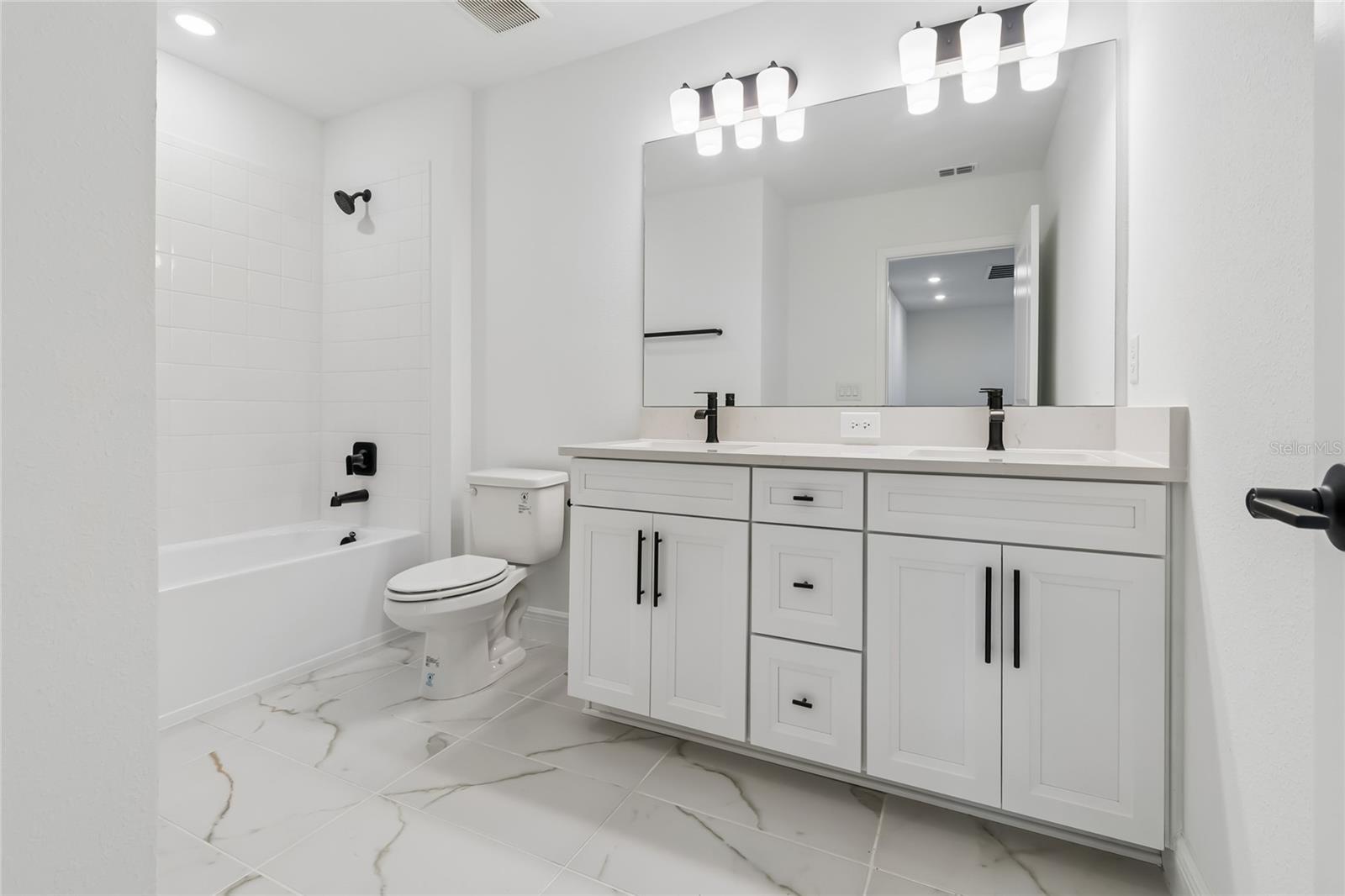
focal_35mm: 15
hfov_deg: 100.4
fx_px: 560
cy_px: 448
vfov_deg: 77.3
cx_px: 672
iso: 100
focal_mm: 10
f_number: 7.1
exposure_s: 1/13
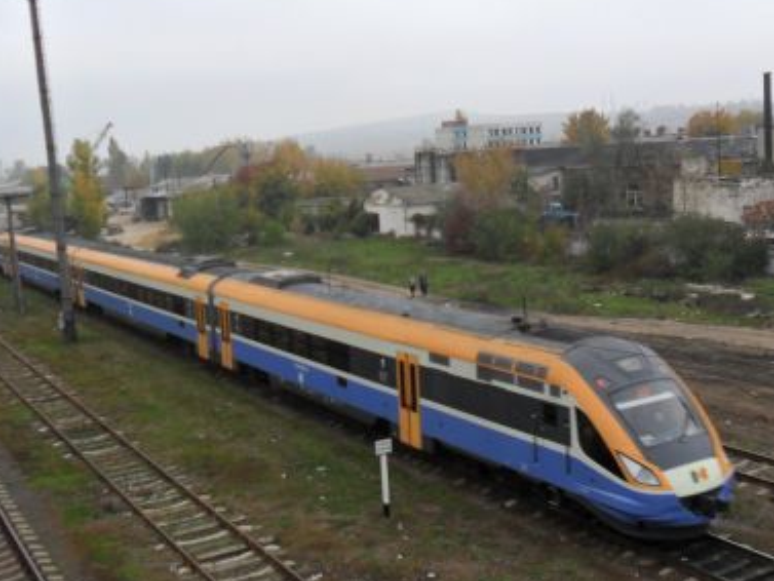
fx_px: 962
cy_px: 300
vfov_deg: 33.6
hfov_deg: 43.8
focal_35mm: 43
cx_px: 339
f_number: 3.5
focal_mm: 4.9
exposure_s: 1/125
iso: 100
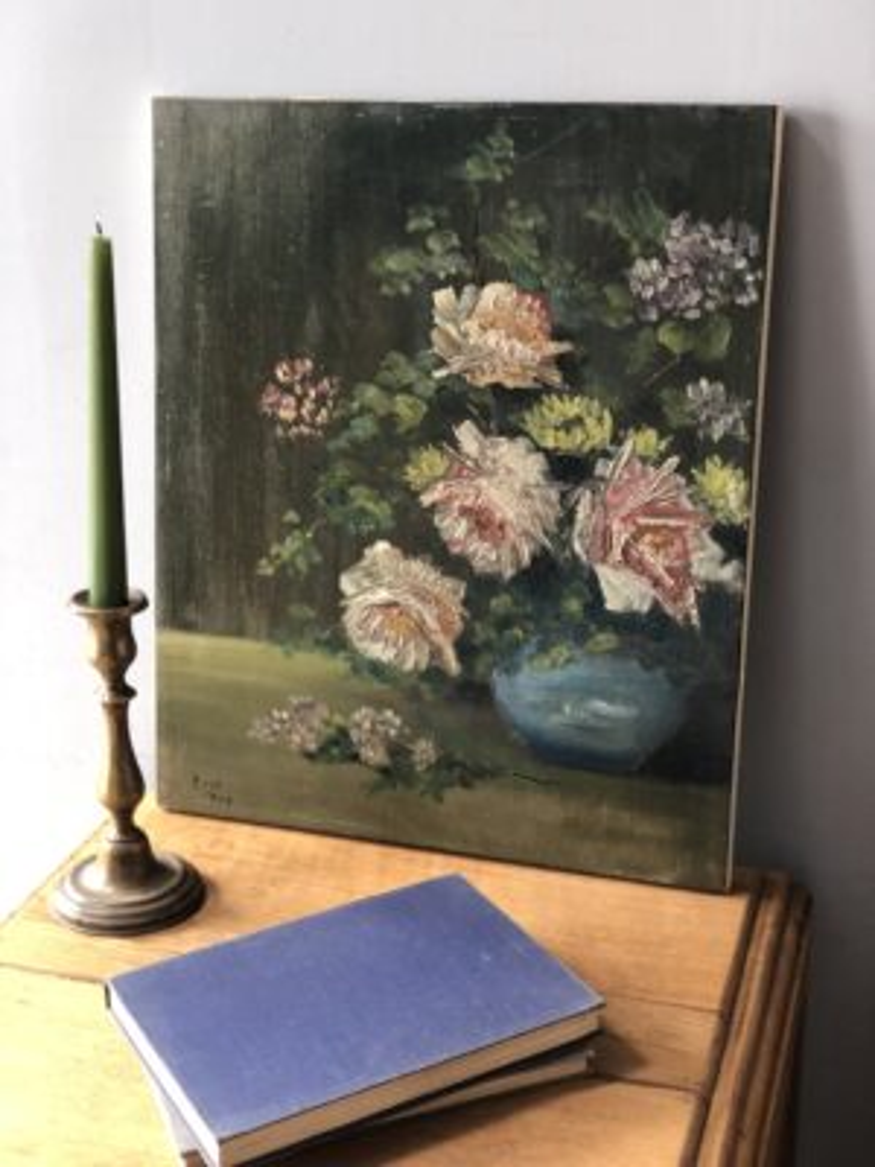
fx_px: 1753
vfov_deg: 36.8
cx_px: 438
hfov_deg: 28.0
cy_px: 584
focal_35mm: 52
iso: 125
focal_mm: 6
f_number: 2.4
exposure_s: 1/24
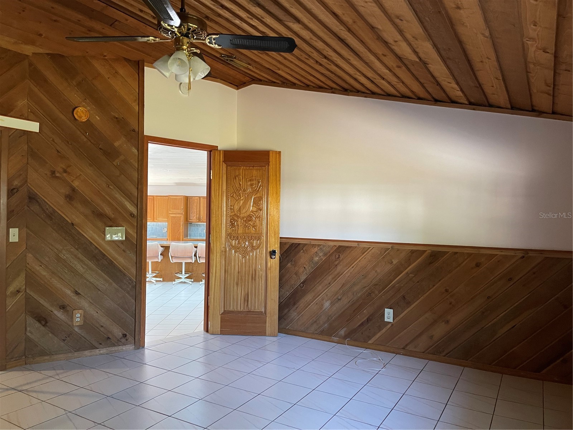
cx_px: 286
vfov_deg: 54.9
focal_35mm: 25
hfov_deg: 69.4
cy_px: 215
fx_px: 414
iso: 400
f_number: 1.6
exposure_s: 1/40
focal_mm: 5.1
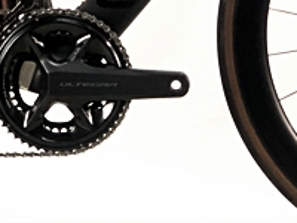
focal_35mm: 208
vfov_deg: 7.0
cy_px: -109
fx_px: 1785
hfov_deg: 9.5
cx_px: 117
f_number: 2.4
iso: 100
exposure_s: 1/33
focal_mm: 6
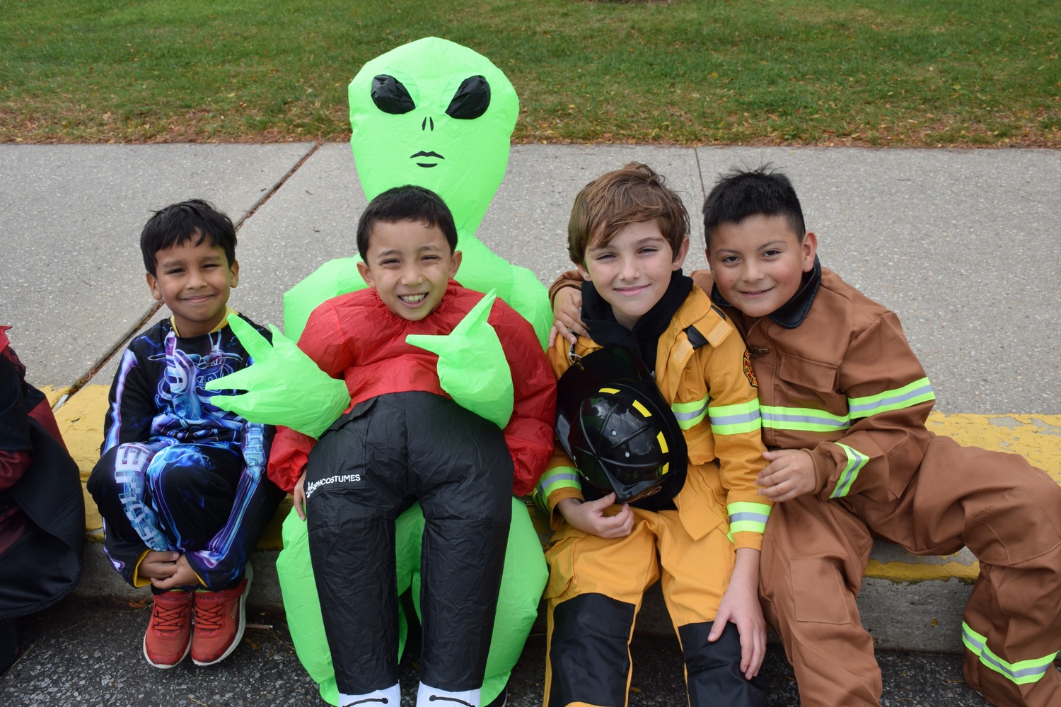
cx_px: 530
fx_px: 973
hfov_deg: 57.2
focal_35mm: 33
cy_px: 354
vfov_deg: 40.0
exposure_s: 1/250
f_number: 8
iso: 320
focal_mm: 22
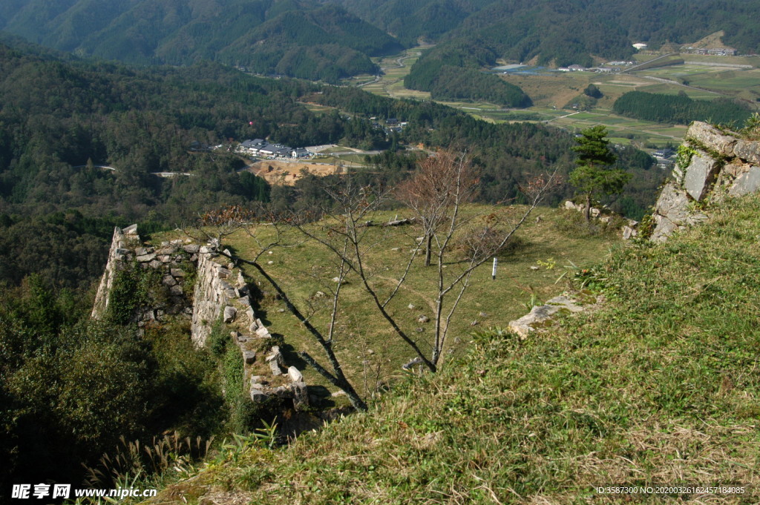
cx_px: 380
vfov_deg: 36.8
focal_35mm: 36
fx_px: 759
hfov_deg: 53.2
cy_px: 252
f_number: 9
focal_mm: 24
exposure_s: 1/320
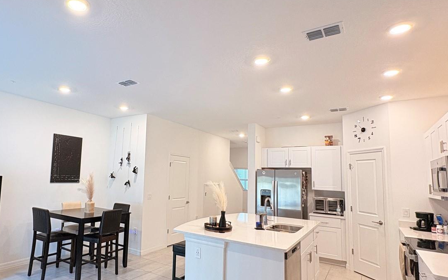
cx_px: 176
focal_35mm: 22
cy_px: 151
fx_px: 269
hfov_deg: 78.6
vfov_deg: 55.0
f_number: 2.2
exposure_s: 1/60
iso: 250
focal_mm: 2.22
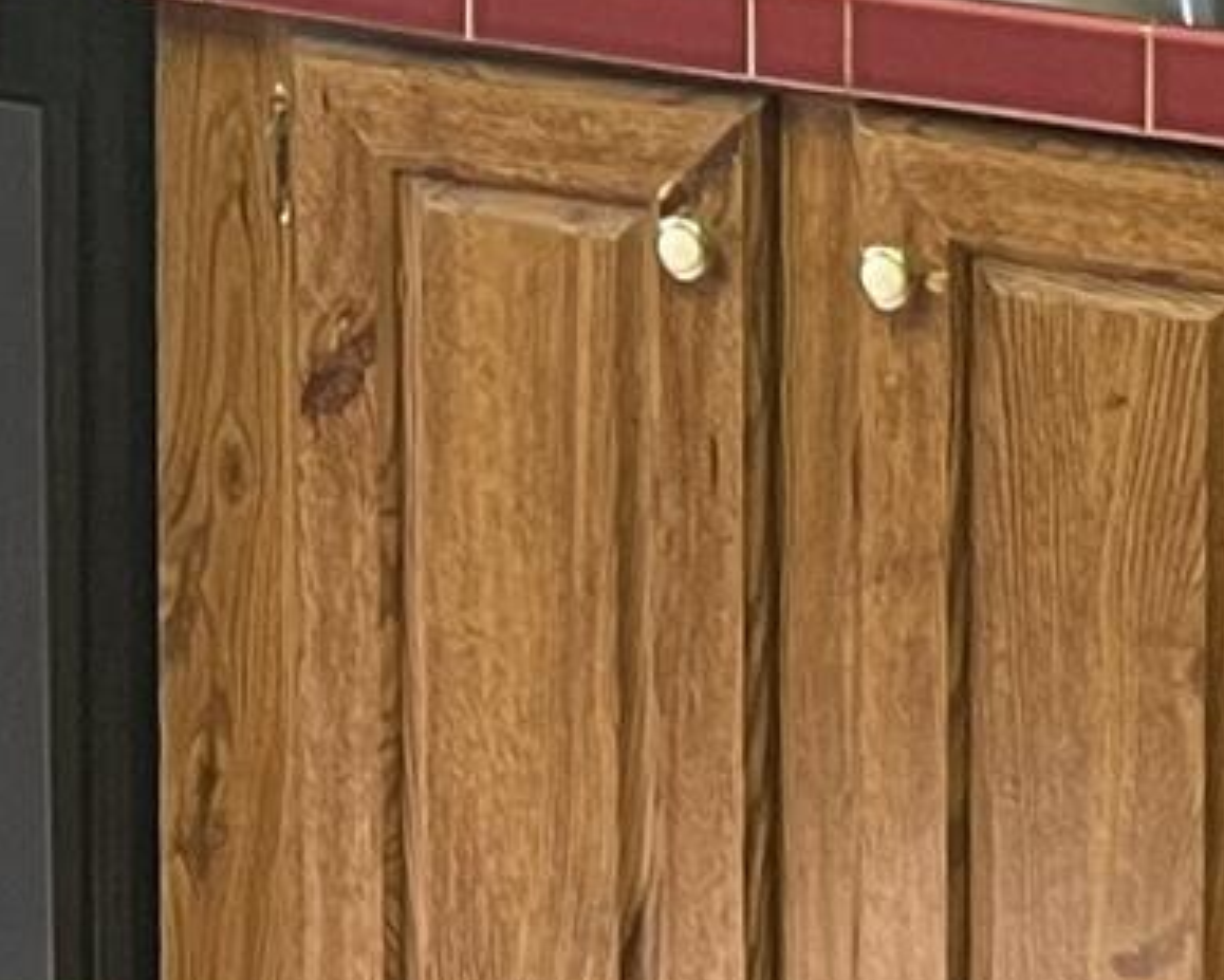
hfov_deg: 9.8
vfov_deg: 7.6
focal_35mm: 197
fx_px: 7138
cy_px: -733
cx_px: 466
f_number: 1.6
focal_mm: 5.1
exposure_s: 1/60
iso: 100
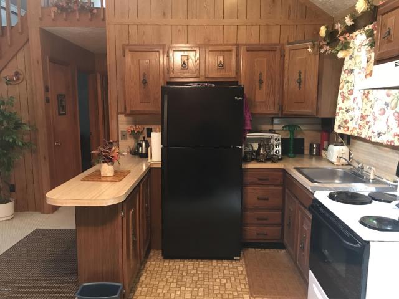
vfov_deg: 49.7
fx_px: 323
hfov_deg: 63.4
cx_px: 200
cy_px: 150
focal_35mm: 28
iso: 100
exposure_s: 1/9
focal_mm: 3.99
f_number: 1.8
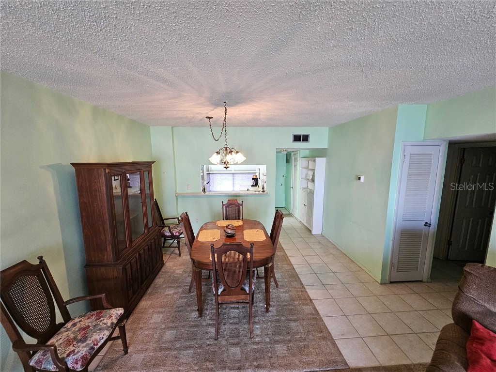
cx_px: 248
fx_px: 186
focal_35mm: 13
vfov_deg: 89.9
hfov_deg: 106.2
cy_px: 186
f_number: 2.2
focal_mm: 2.2
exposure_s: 1/40
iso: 320
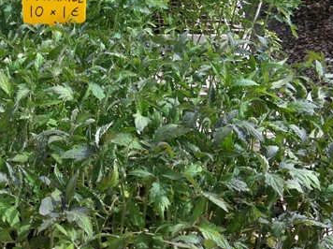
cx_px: 89
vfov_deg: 23.2
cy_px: 96
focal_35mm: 63
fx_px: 605
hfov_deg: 30.3
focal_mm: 3.85
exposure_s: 1/815
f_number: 2.8
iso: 80
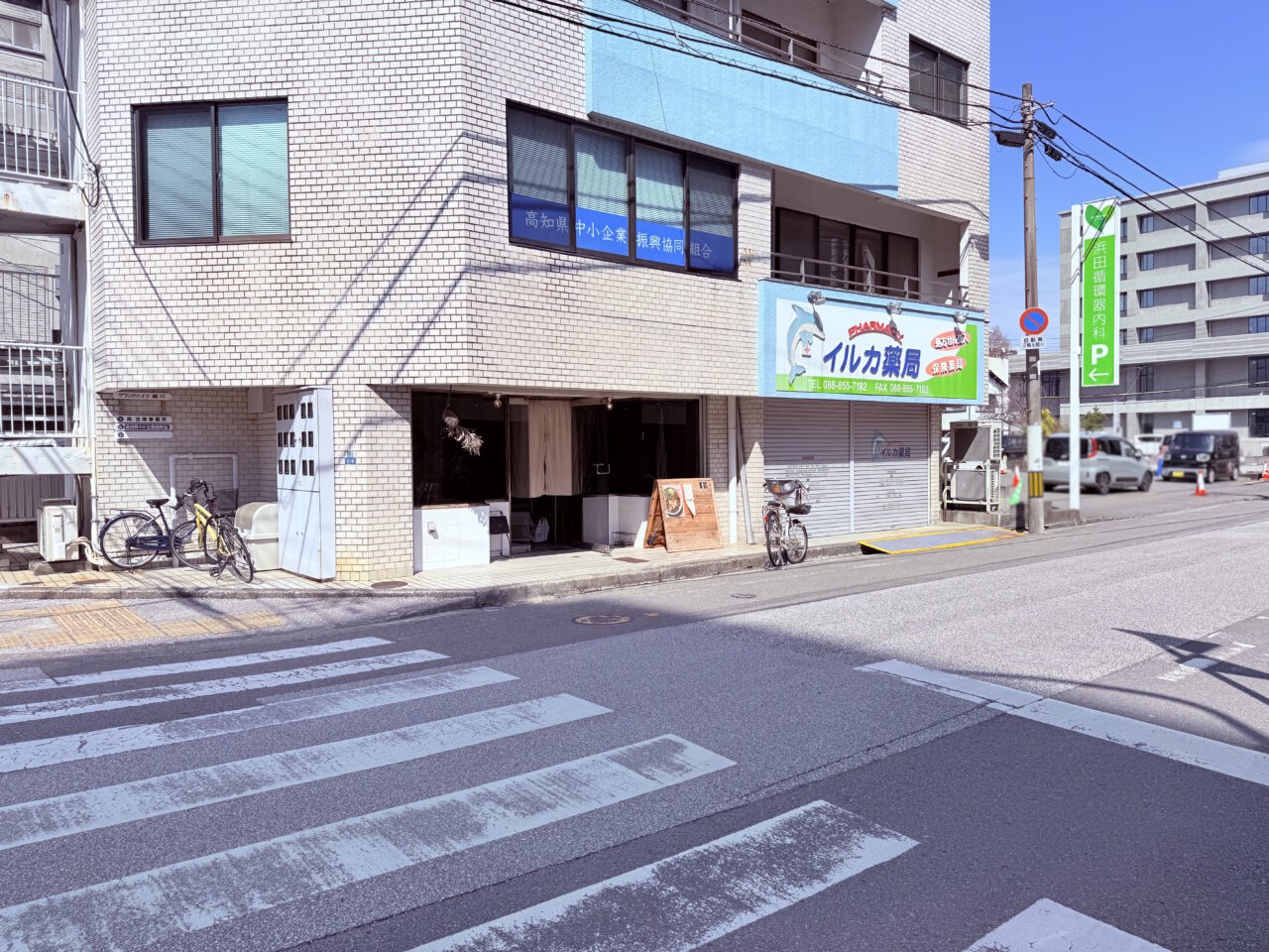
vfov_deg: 56.8
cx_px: 634
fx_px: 880
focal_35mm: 24
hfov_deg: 71.6
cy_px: 476
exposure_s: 1/6711
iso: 80
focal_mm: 6.76
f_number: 1.78
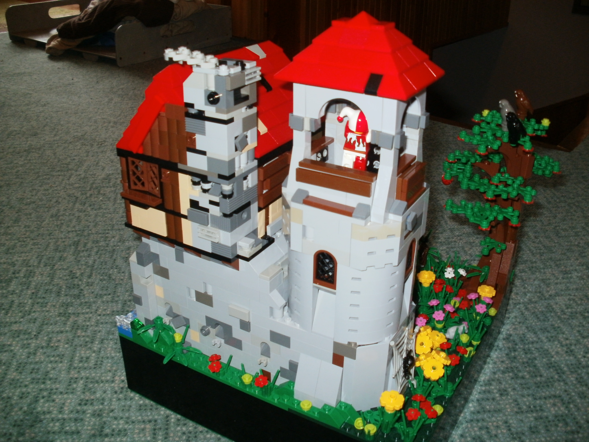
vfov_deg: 39.7
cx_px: 294
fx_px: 613
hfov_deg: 51.4
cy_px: 221
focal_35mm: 36
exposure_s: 1/30
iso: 125
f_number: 3.5
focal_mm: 6.3
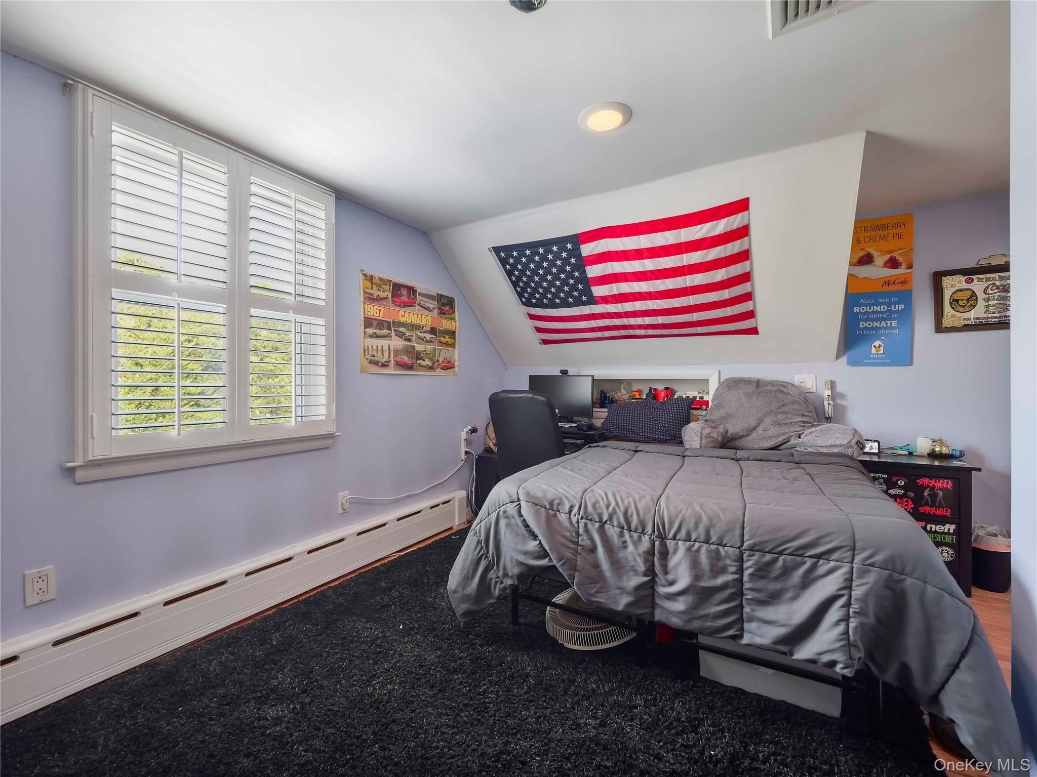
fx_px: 419
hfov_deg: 102.1
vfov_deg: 85.7
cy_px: 388
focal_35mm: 14
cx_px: 518
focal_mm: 7
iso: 800
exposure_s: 1/6
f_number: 3.2
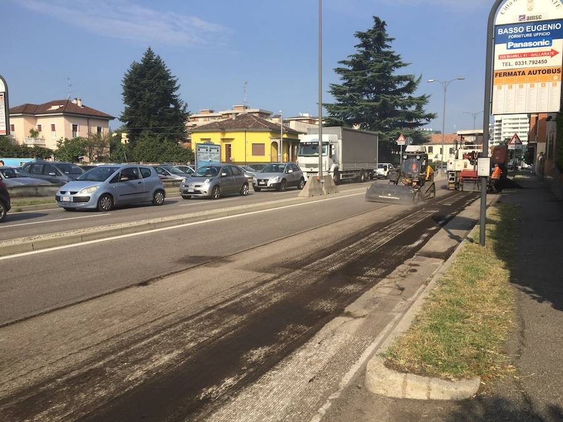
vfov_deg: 48.2
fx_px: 472
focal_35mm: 29
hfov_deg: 61.7
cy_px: 211
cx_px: 282
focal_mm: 4.15
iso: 32
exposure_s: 1/1582
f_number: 2.2
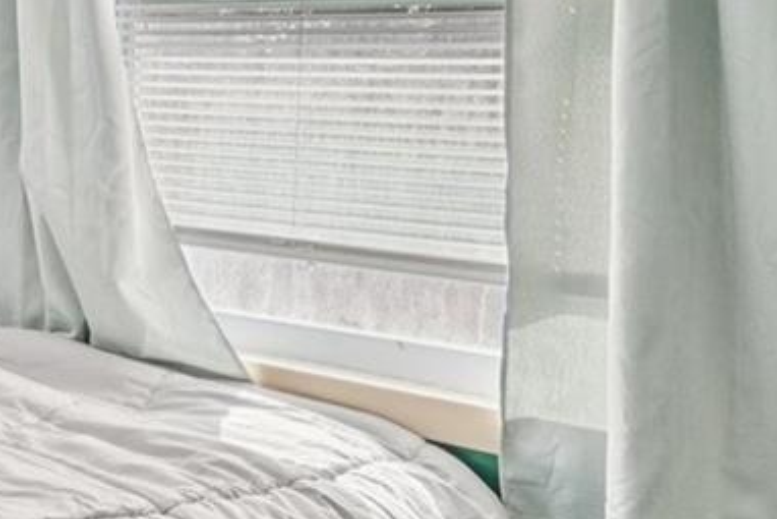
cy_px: 59
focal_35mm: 67
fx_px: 1447
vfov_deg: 20.0
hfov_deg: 21.1
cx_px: -600
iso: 400
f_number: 8
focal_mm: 16
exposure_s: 1/20
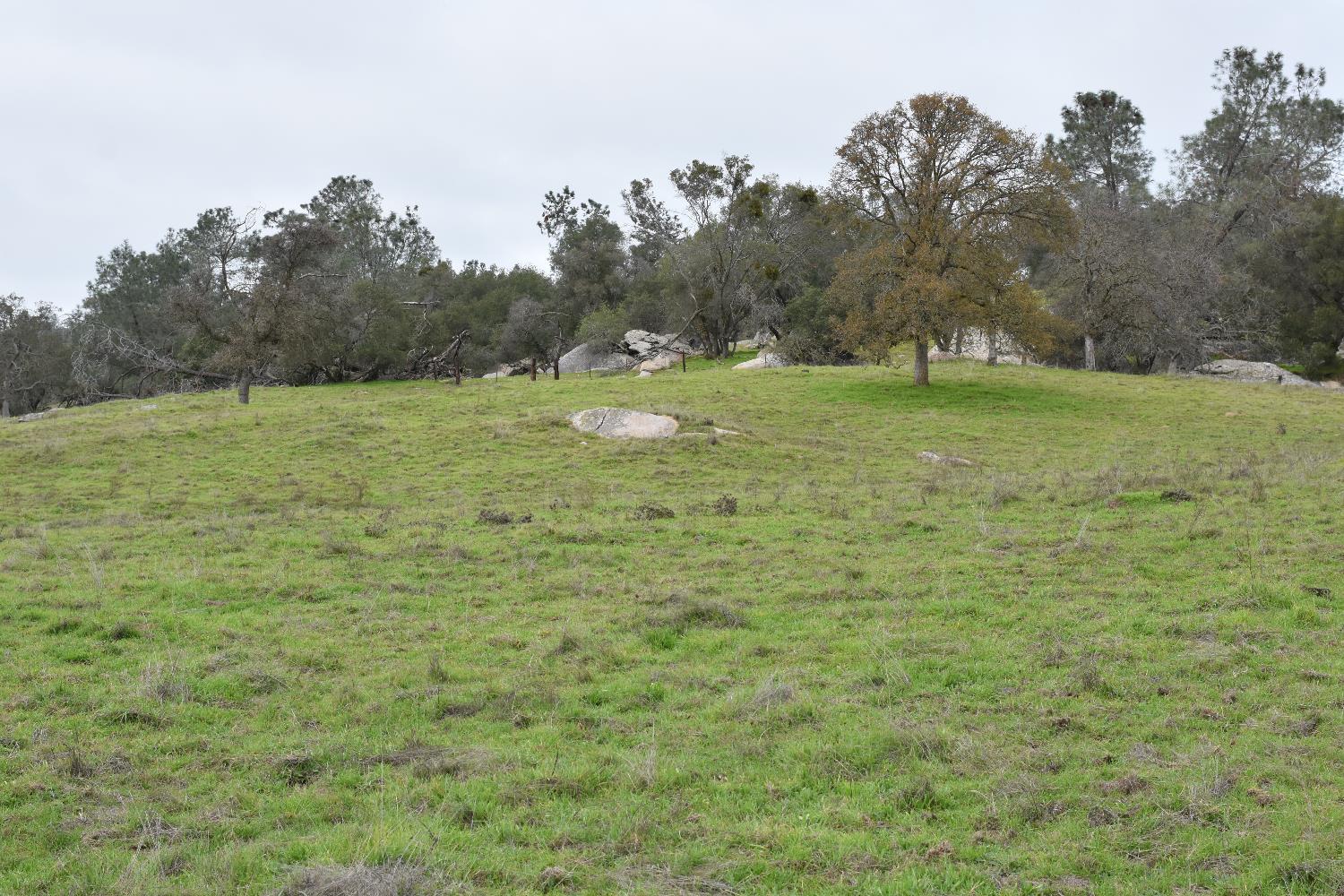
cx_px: 672
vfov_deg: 25.8
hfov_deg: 37.9
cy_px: 448
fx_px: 1960
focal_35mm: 52
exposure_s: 1/500
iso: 500
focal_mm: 35
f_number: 8
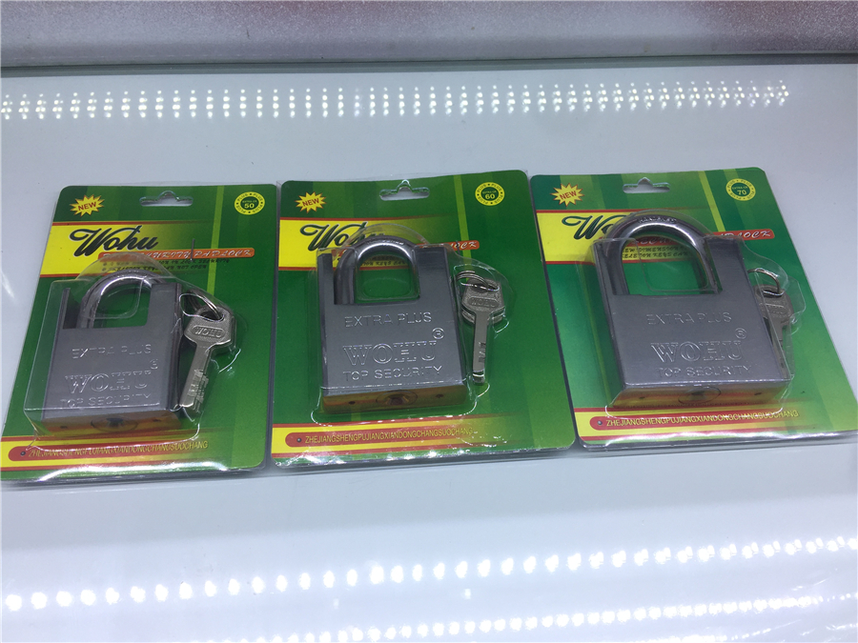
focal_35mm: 29
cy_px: 322
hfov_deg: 61.7
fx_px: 719
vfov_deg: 48.2
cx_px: 429
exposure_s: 1/162
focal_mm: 4.15
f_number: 2.2
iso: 32
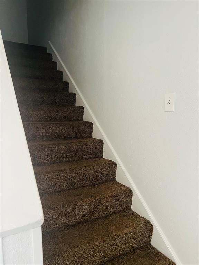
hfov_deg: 53.1
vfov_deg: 67.3
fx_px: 199
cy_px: 132
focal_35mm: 26
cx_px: 100
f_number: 1.5
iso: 400
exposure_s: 1/60
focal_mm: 5.7
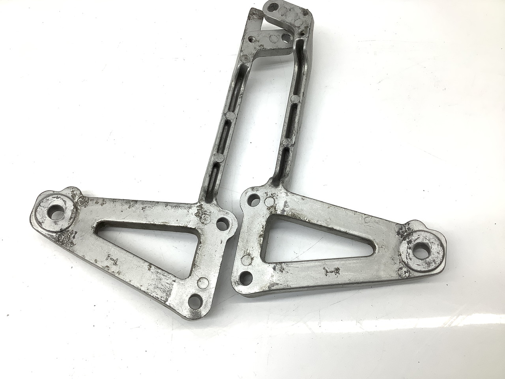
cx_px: 252
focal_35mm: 31
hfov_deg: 58.4
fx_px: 452
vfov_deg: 45.4
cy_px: 190
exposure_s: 1/120
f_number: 2.4
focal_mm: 3.3
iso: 50
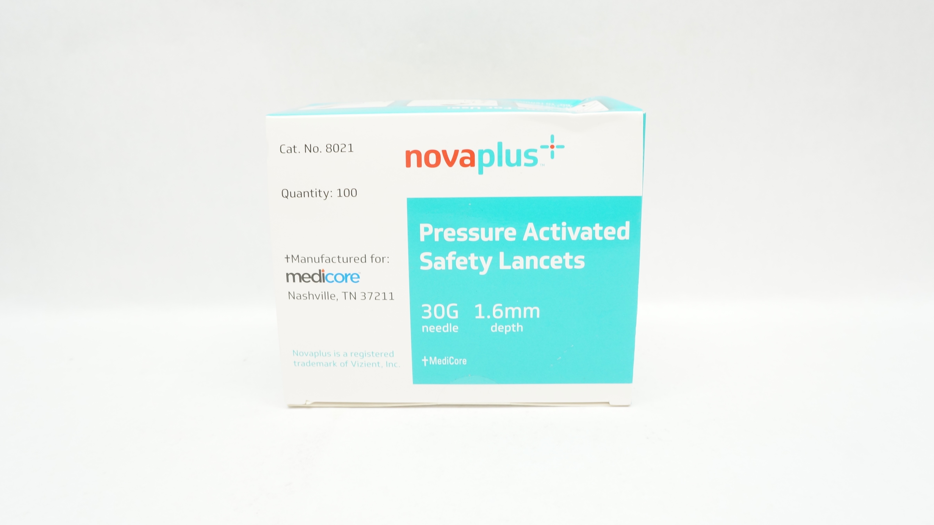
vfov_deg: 40.2
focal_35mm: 29
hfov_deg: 66.1
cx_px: 461
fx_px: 718
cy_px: 250
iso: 800
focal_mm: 18
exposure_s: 1/60
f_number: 6.3
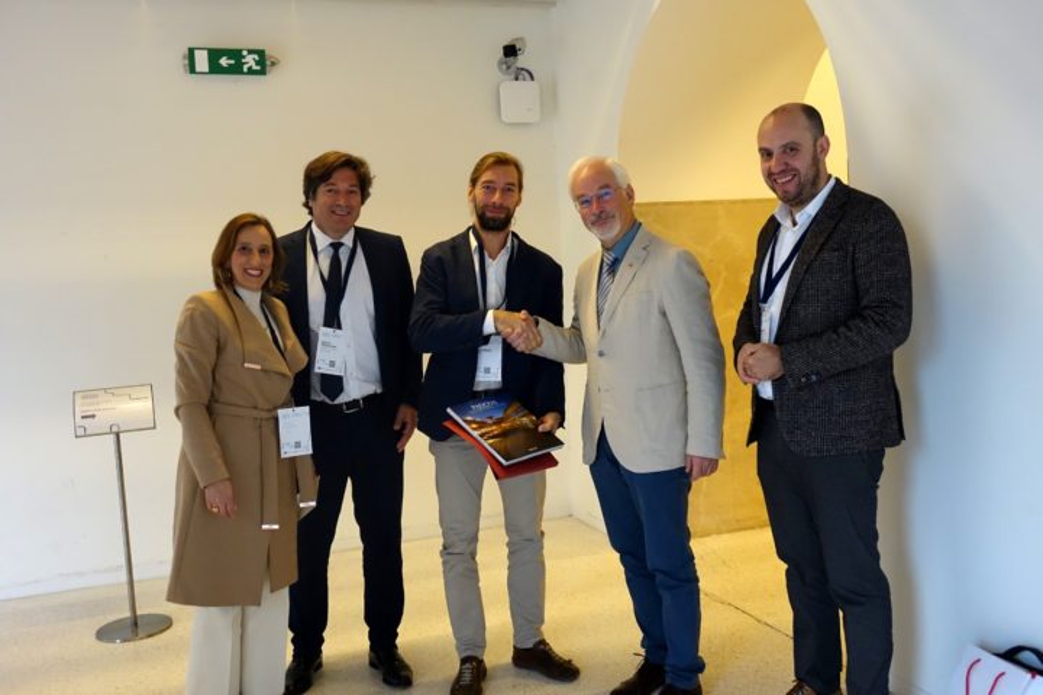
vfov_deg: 38.9
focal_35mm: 34
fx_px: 985
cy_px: 348
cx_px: 522
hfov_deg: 55.8
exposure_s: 1/40
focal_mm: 12.56
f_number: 2.8
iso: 800
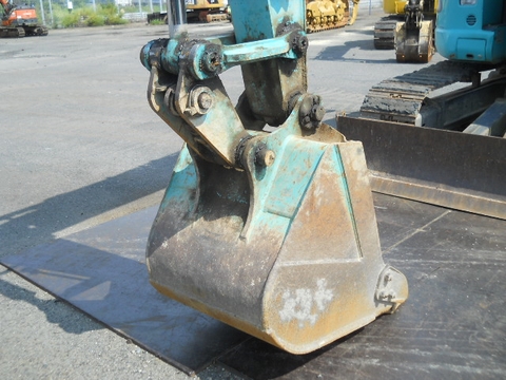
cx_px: 253
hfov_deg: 45.8
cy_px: 190
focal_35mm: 41
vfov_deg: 35.1
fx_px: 599
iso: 80
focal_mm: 6.72
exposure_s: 1/200
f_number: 5.5
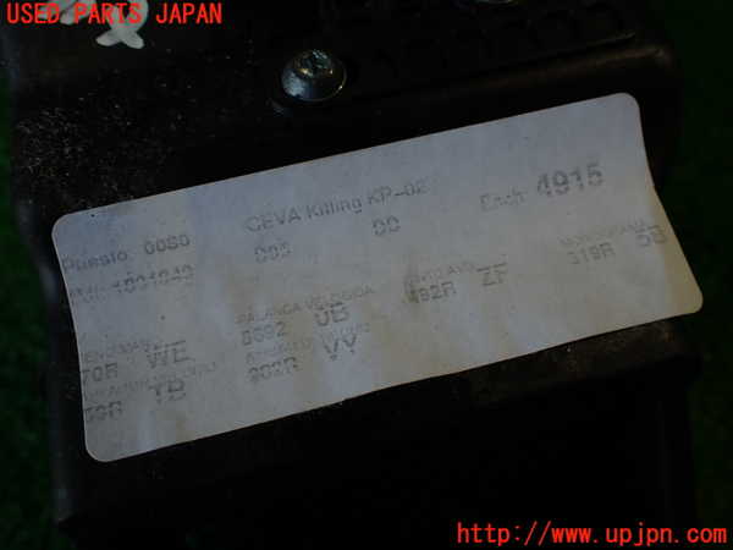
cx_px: 366
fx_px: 678
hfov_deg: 56.8
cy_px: 275
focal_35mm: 32
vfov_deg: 44.2
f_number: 2.4
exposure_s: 1/80
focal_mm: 5.79
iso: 100
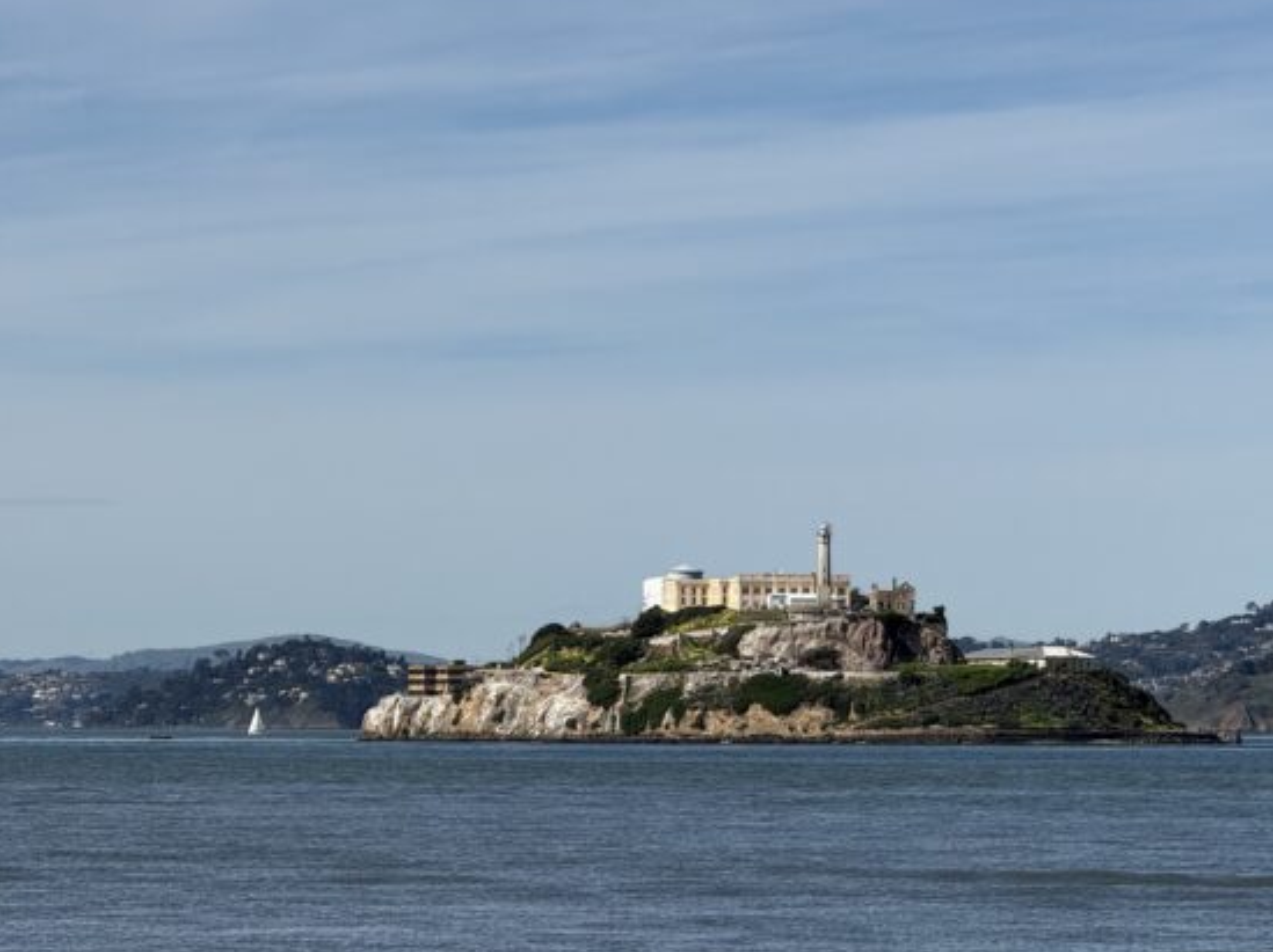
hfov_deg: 11.8
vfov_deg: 8.8
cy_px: 424
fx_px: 6174
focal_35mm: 168
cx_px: 846
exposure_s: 1/3195
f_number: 2.8
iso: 50
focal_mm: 15.66
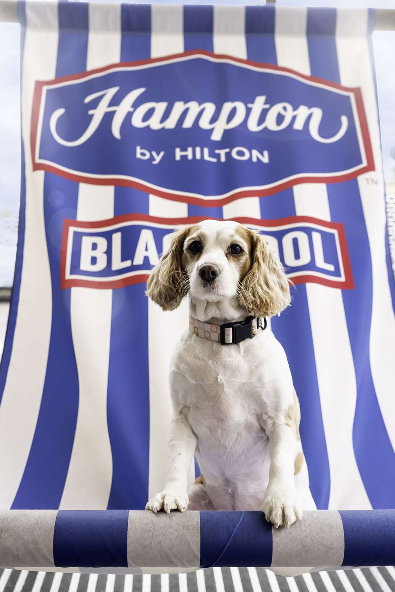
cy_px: 296
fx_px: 575
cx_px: 198
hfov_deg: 37.9
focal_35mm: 35
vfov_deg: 54.4
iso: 500
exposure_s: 1/200
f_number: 3.5
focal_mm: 35
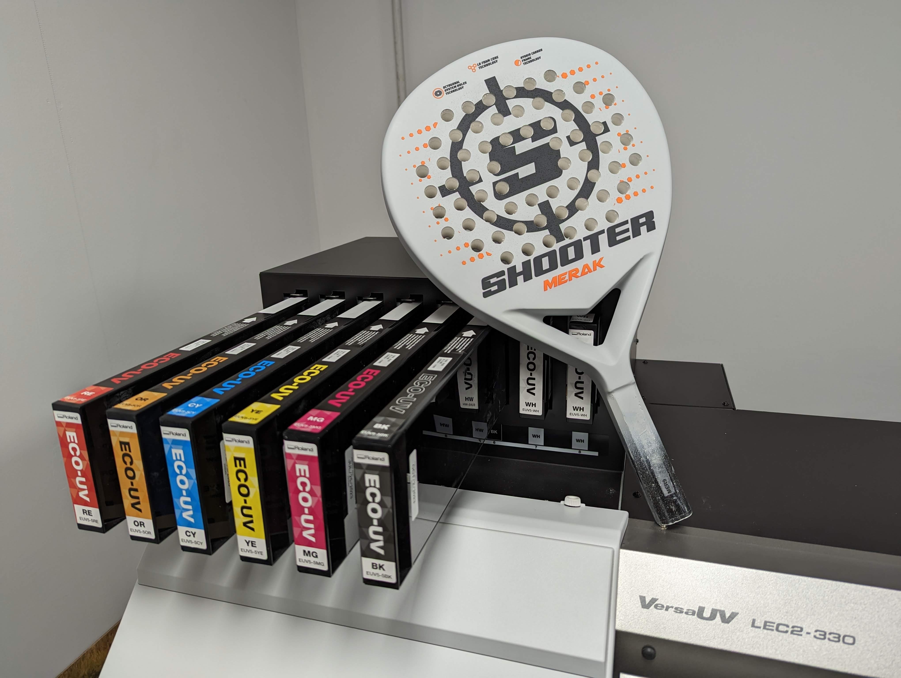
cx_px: 450
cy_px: 339
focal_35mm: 24
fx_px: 626
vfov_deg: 56.9
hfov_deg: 71.5
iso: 47
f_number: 1.85
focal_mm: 6.81
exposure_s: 1/40.2
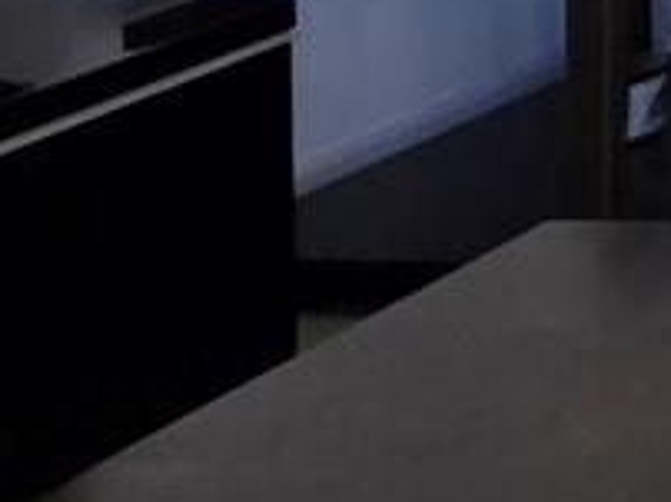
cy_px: -741
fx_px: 1994
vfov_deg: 11.5
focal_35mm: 103
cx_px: 2601
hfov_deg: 8.5
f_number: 2.2
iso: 125
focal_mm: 2.2
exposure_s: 1/120
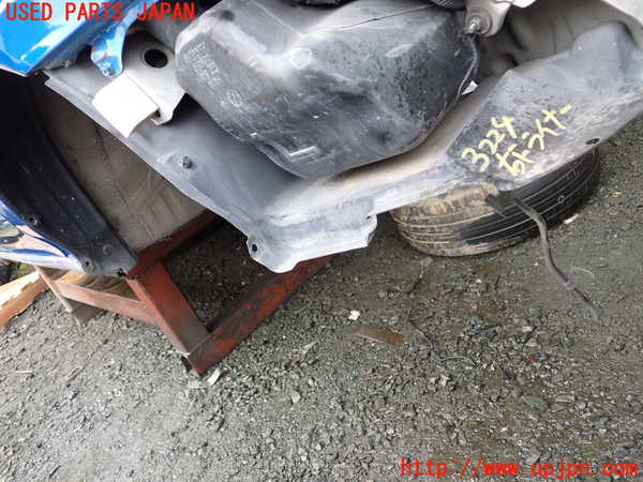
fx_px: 557
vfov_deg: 46.8
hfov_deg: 60.0
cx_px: 322
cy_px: 241
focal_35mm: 30
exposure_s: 1/80
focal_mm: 5.4
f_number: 2.3
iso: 200
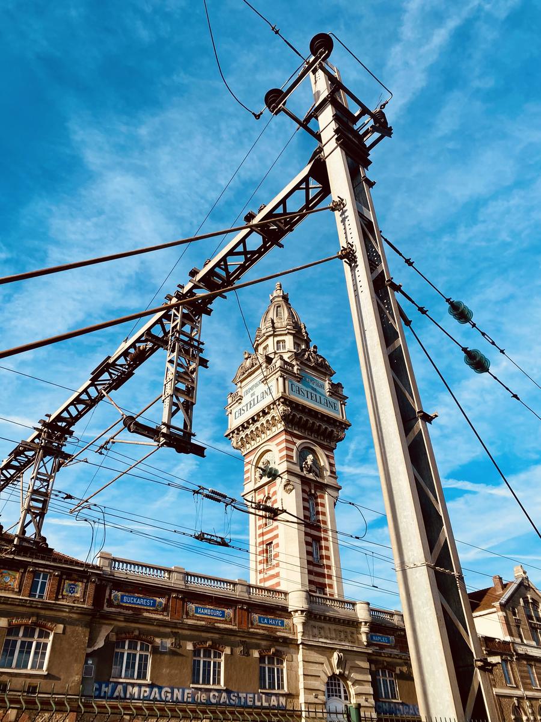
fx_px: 542
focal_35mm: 26
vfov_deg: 67.3
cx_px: 270
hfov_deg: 53.1
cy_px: 361
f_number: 1.8
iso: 32
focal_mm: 4.25
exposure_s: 1/3125
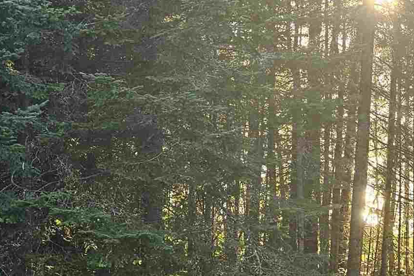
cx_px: 514
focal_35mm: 86
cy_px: 199
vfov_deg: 15.8
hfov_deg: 21.7
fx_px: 989
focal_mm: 6.3
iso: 32
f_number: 1.7
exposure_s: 1/180
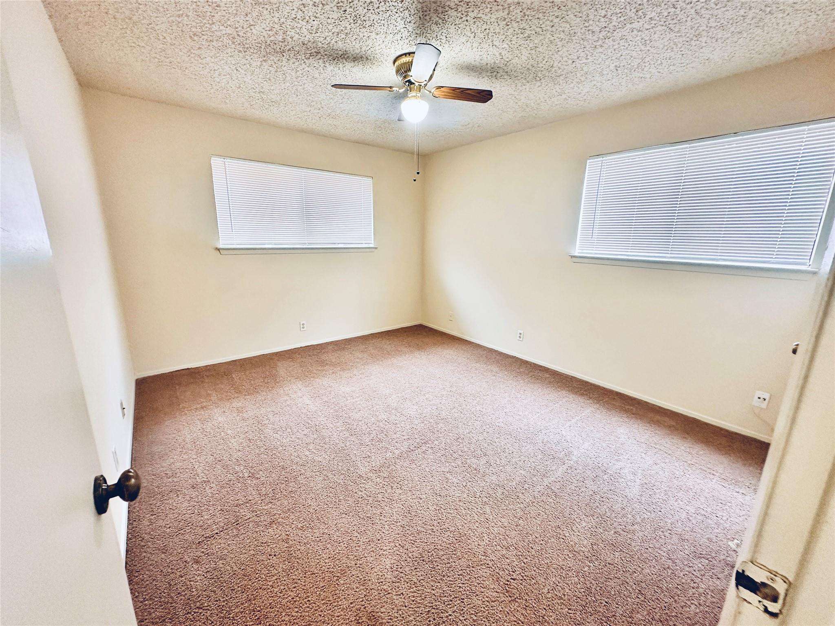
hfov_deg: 102.1
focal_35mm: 14
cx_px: 418
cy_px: 313
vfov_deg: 85.7
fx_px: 338
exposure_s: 1/60
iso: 250
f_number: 2.2
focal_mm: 2.22
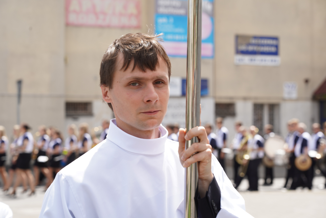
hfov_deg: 19.8
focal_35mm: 103
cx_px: 163
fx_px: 933
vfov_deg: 13.3
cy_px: 109
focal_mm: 103
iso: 100
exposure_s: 1/160
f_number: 7.1
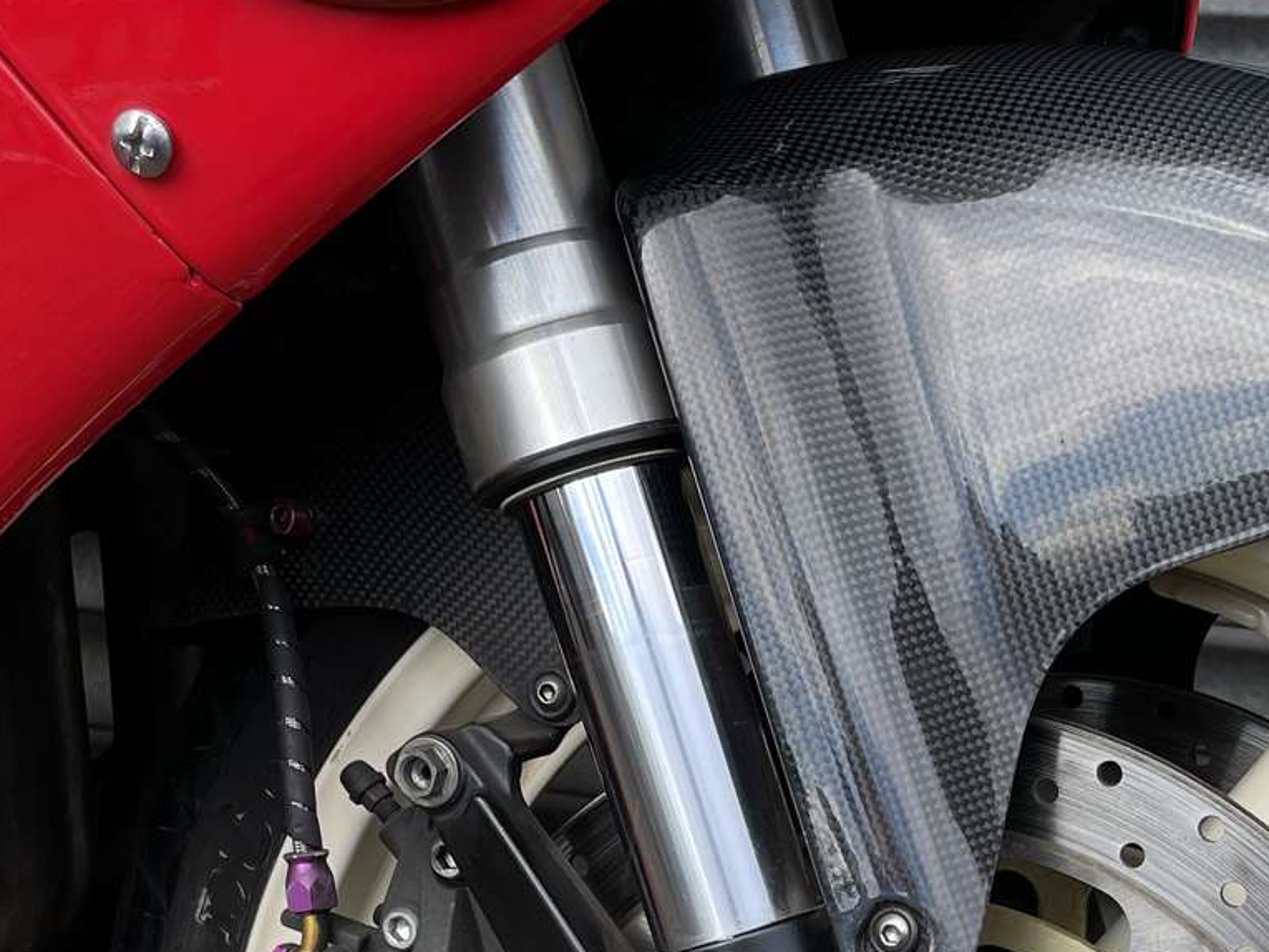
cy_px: 1063
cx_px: 947
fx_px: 2493
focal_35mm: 68
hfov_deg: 28.2
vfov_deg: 20.5
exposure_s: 1/764
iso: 32
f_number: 1.6
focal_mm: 4.2
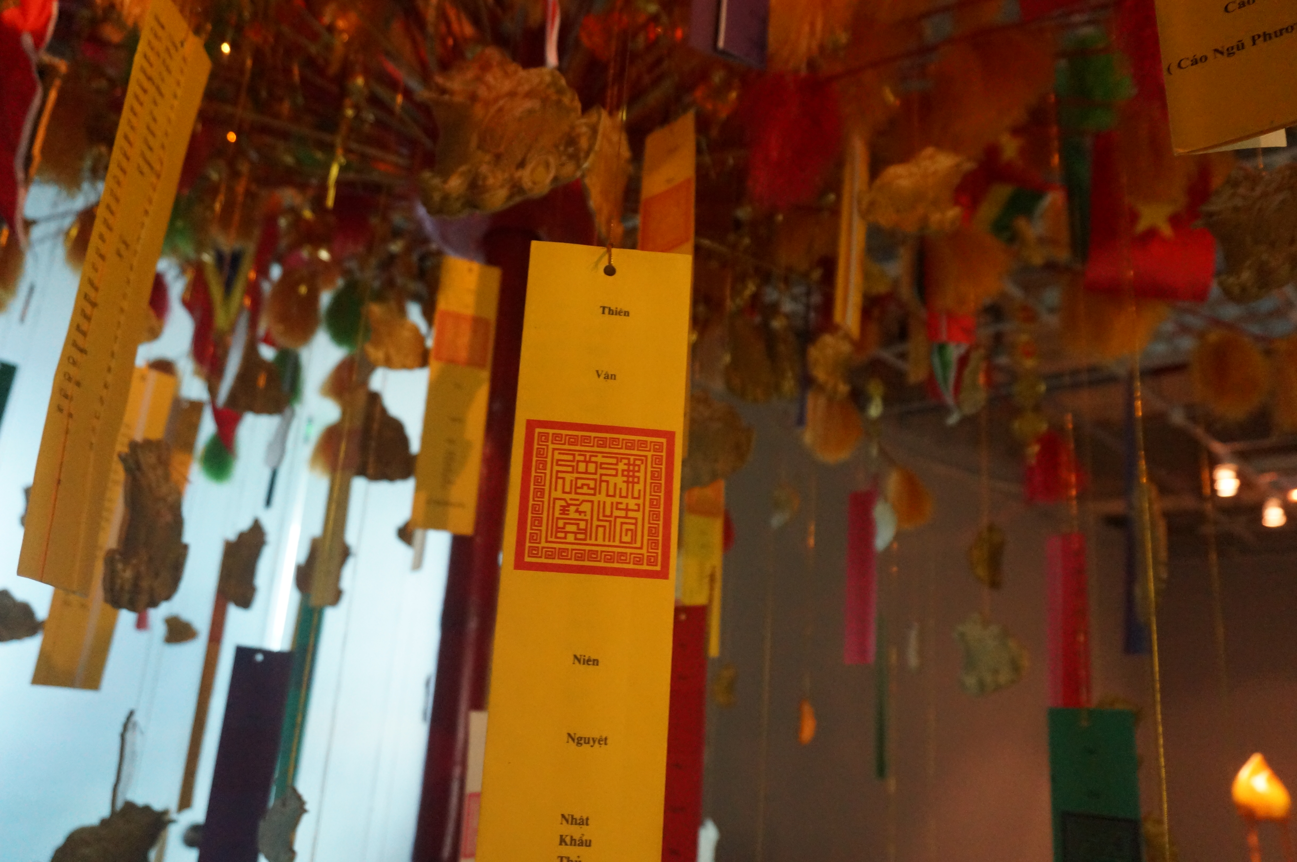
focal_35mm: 28
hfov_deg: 64.6
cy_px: 431
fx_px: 1026
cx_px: 648
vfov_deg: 45.6
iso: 3200
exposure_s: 1/60
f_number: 4
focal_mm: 19
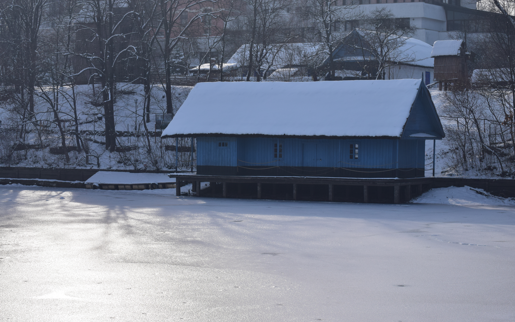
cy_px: 164
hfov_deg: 24.5
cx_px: 257
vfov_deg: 15.5
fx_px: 1186
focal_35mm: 85
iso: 200
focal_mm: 55
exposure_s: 1/500
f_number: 11
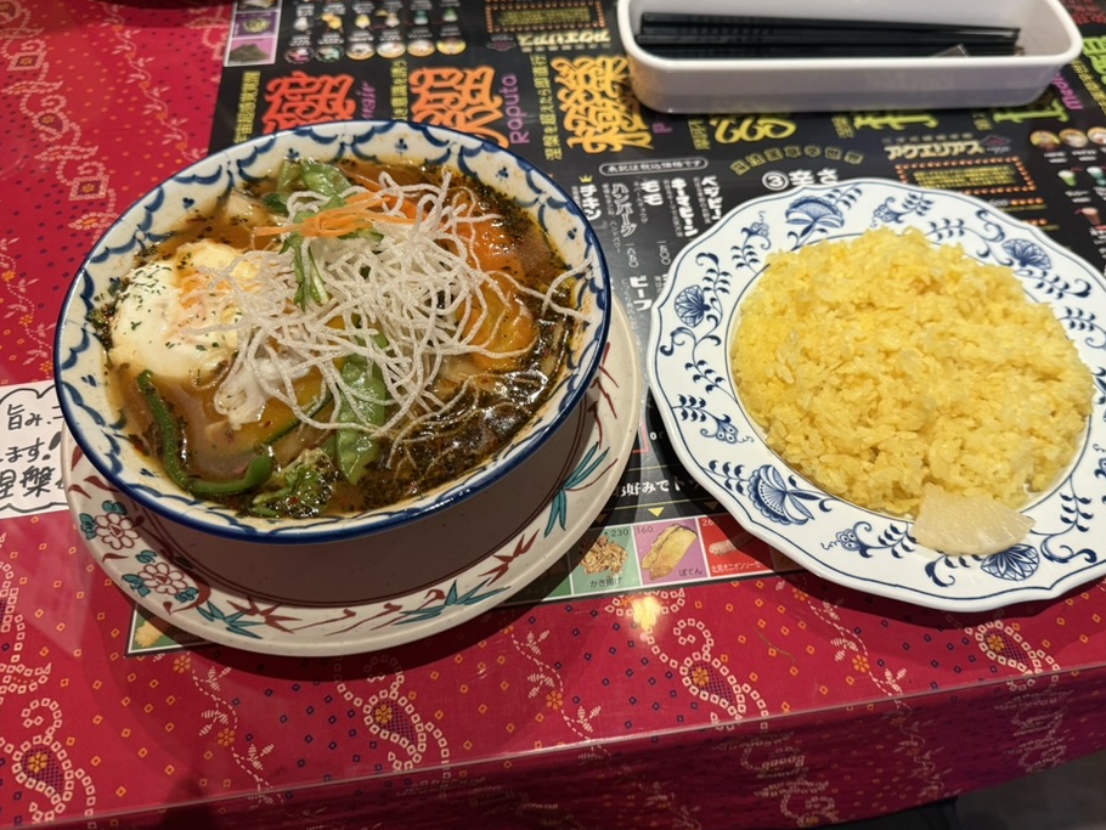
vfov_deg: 51.3
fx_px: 863
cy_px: 391
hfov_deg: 65.1
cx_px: 616
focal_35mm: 27
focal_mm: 6.76
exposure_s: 1/50
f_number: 1.78
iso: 250
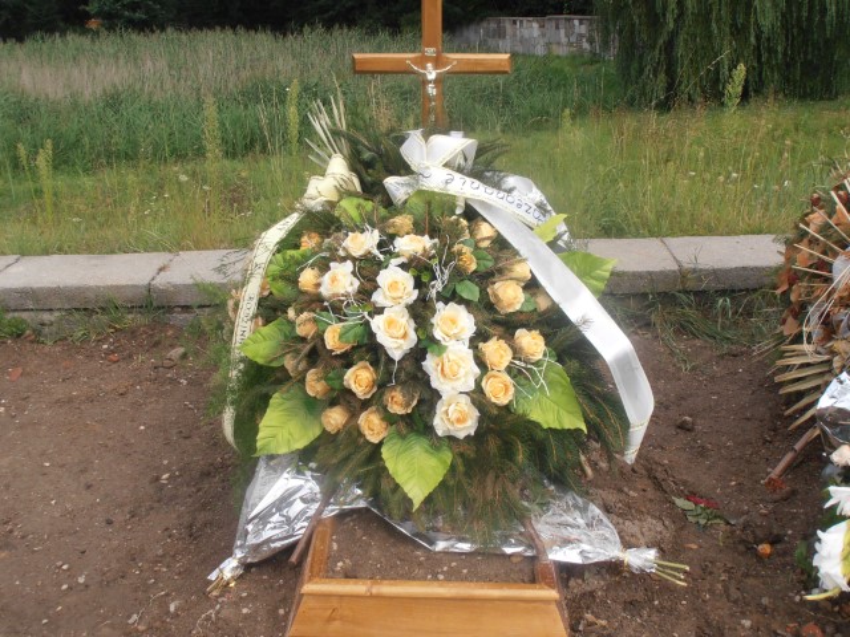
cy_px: 318
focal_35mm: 44
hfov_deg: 42.9
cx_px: 425
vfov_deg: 32.9
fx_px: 1080
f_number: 11
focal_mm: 7.87
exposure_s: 1/80
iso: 80
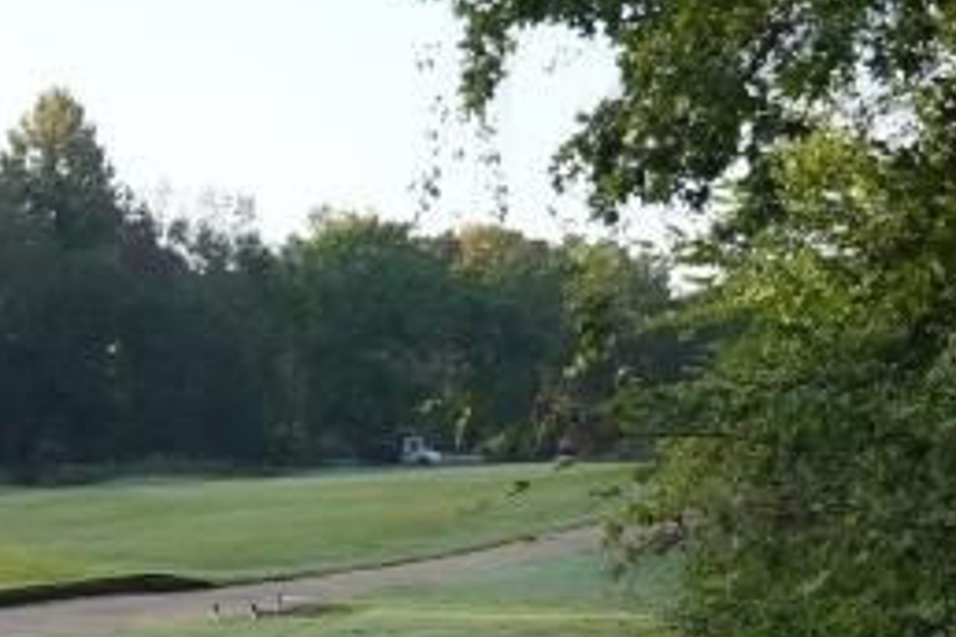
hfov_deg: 16.4
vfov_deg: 12.7
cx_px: -689
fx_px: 2841
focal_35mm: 107
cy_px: 570
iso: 640
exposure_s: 1/200
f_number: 10
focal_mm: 24
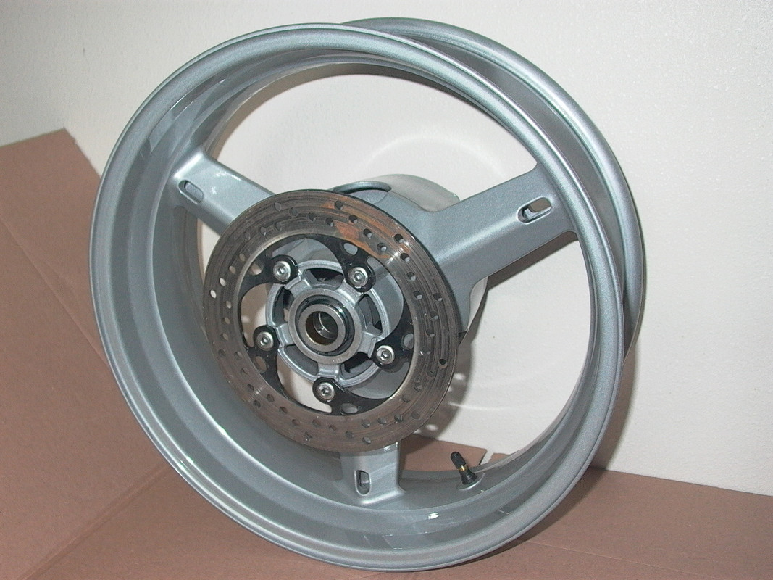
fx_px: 848
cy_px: 290
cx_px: 386
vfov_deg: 37.7
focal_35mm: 38
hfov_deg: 49.0
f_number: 2.13
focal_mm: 8.19
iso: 100
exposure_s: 1/32
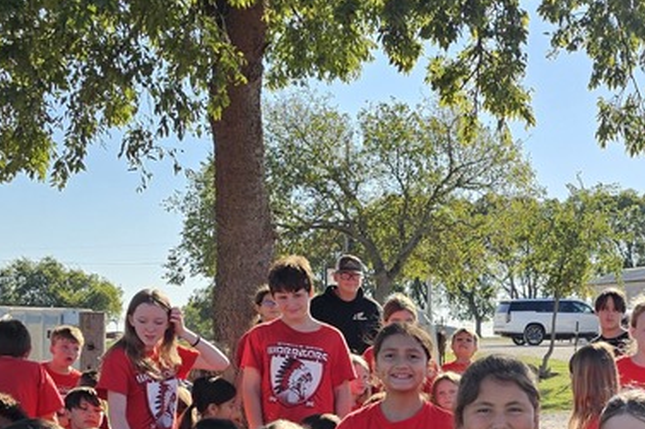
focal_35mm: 65
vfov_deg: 20.2
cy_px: 434
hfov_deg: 29.6
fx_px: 1164
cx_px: 587
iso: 10
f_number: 1.7
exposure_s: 1/338
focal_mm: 6.3
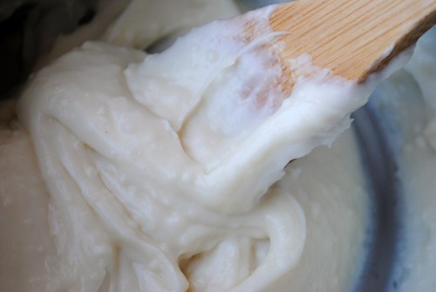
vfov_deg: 16.6
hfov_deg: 24.6
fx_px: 1001
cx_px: 218
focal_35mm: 82
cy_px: 146
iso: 200
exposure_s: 1/80
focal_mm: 55
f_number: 5.6
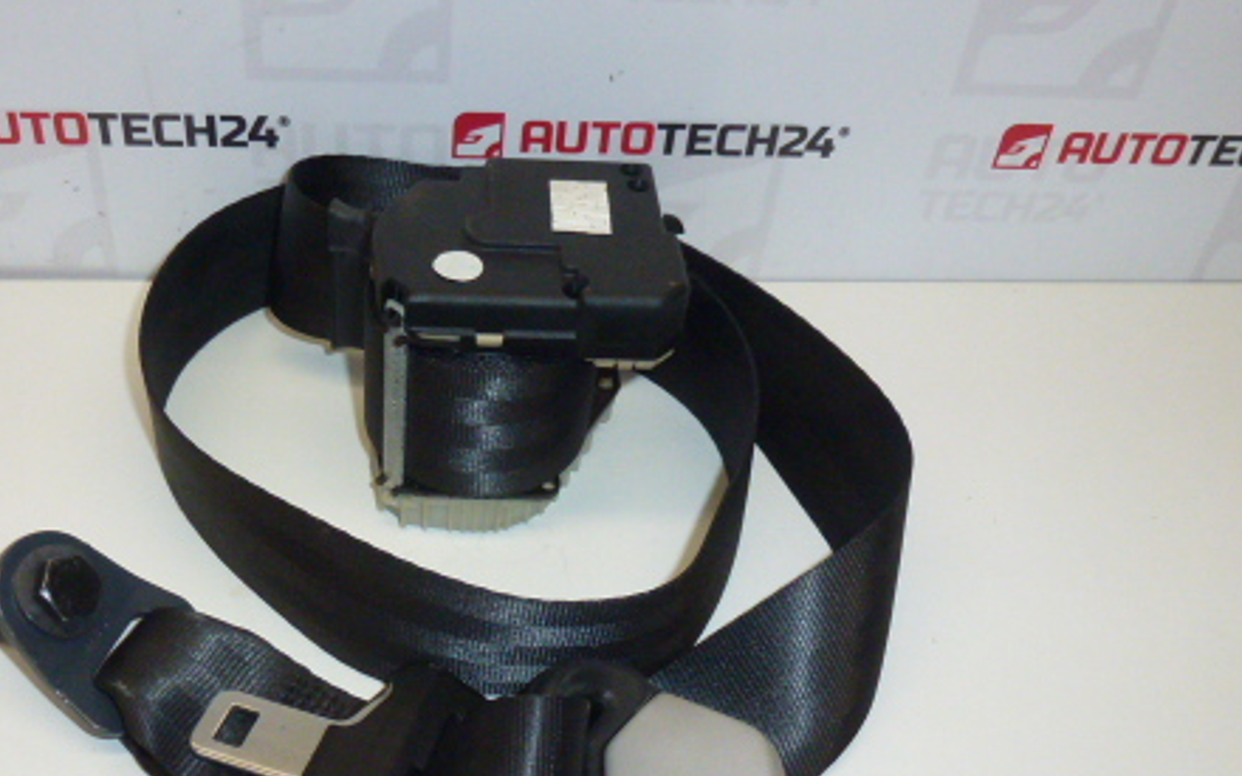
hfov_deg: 52.0
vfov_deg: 34.0
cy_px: 547
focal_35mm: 37
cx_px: 446
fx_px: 1252
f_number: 3.3
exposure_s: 1/400
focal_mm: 4.3
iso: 400
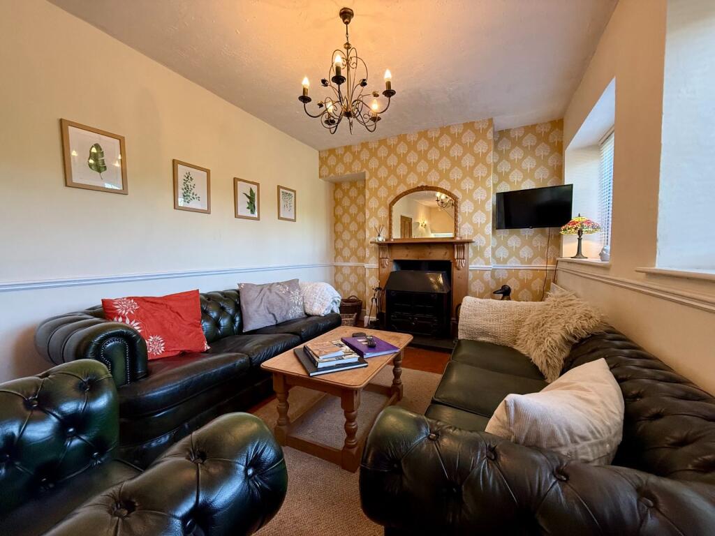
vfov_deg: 85.7
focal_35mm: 14
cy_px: 268
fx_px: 289
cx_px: 358
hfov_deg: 102.1
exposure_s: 1/100
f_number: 2.2
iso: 250
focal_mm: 2.22
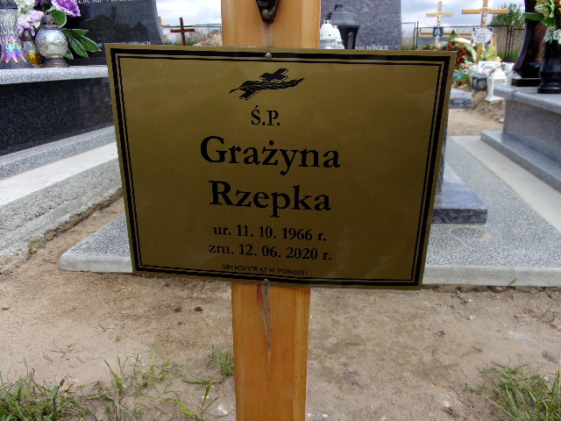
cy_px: 210
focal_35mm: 28
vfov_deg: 49.7
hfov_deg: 63.4
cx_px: 280
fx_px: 454
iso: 80
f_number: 10.8
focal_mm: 5.1
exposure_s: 1/58
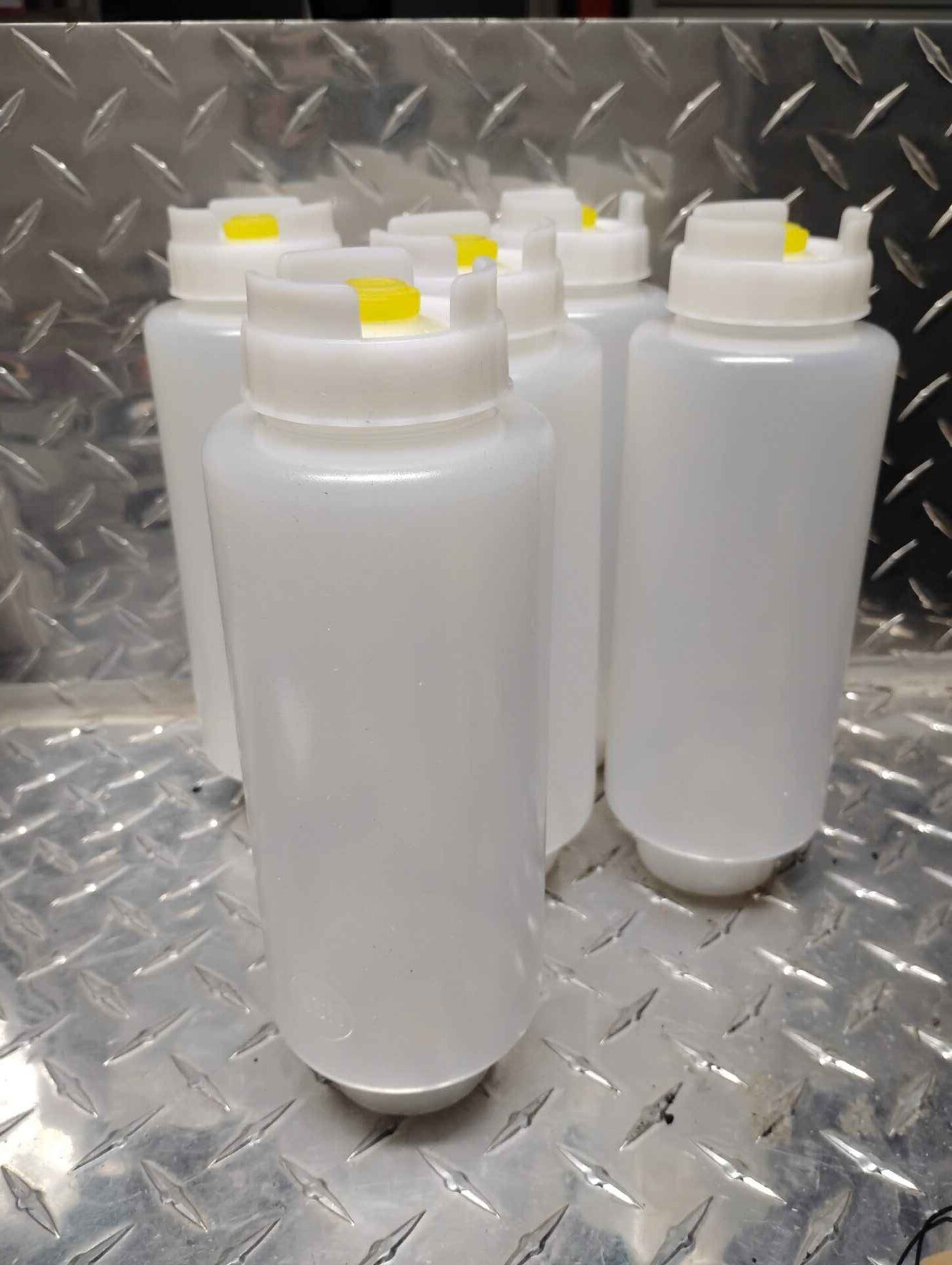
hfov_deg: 49.8
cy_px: 632
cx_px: 476
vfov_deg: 63.4
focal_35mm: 28
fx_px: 1024
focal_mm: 4.26
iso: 825
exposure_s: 1/120
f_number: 1.8
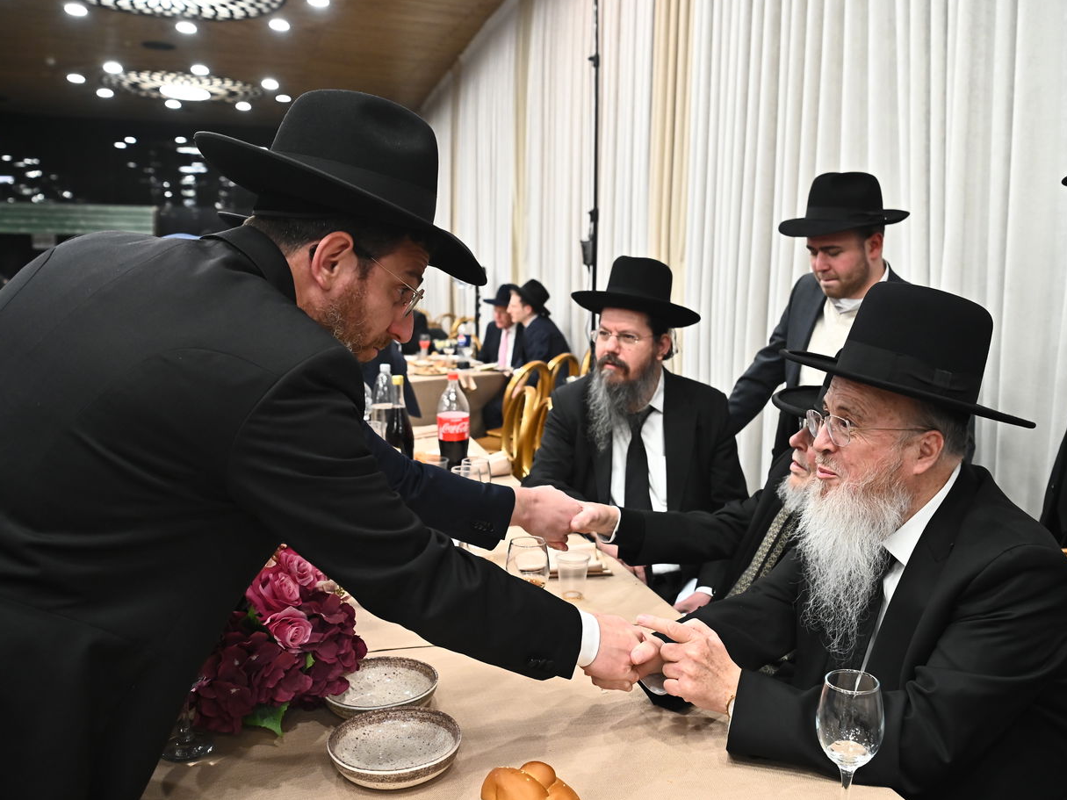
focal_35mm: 31
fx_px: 955
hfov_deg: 58.2
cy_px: 404
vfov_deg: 45.4
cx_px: 594
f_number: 4.5
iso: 2500
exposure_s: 1/200
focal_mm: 28
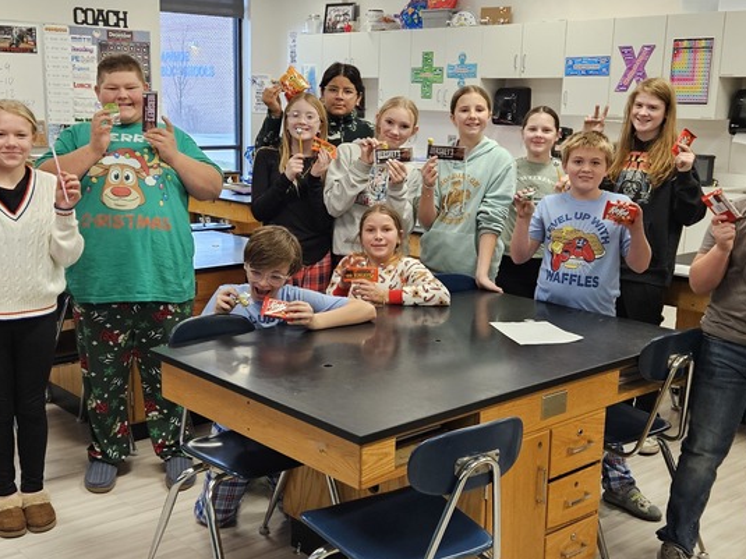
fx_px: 948
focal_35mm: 44
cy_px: 301
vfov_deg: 32.8
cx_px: 353
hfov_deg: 42.9
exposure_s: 1/120
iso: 250
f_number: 1.8
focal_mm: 5.4
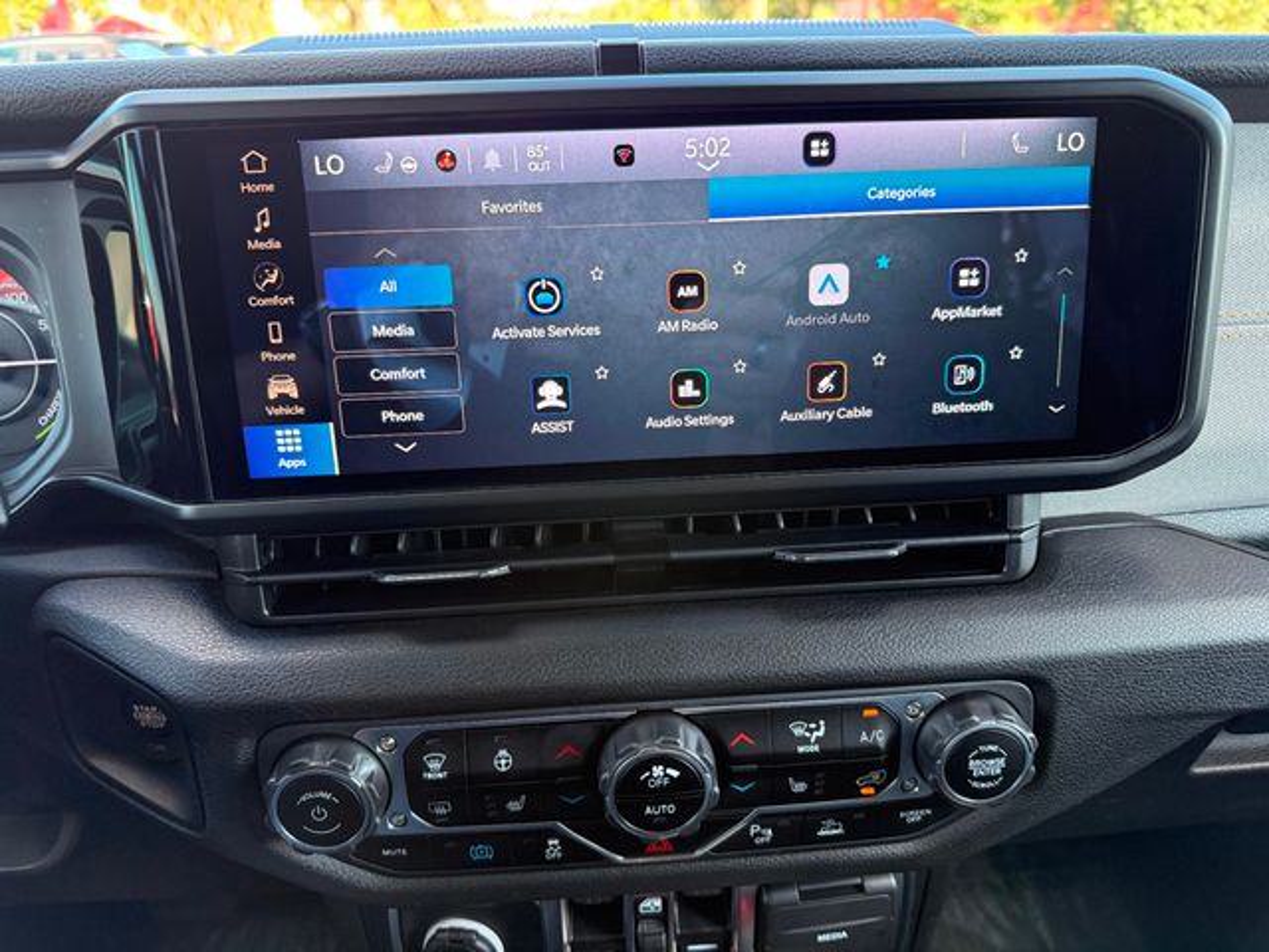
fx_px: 880
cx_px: 634
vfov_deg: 56.8
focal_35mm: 24
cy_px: 476
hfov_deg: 71.6
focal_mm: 6.76
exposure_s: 1/111
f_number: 1.78
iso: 200
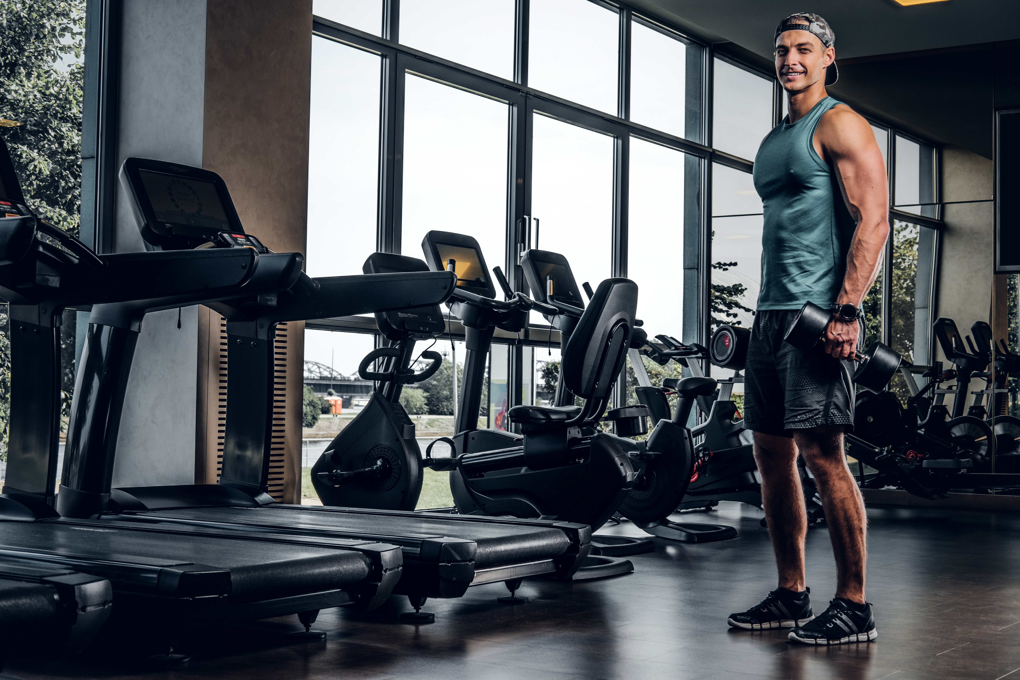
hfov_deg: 37.5
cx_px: 510
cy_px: 340
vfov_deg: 25.5
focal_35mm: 53
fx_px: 1502
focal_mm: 35
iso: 160
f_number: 5.6
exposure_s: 1/125
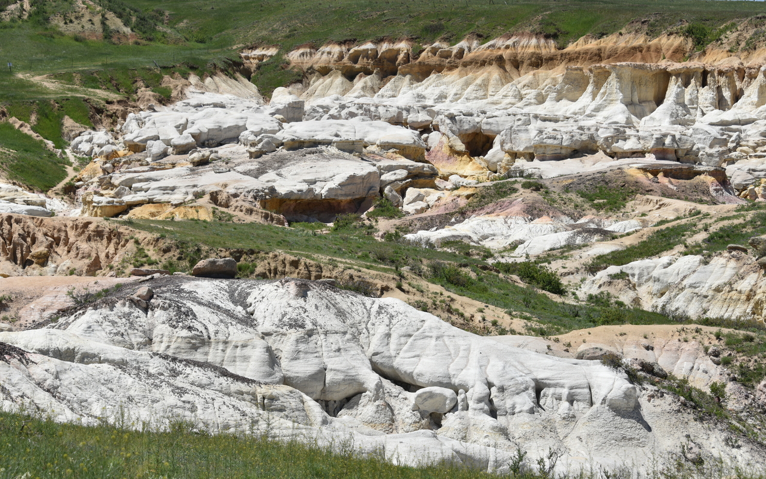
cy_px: 244
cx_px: 384
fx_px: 1816
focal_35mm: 87
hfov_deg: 23.8
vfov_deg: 15.0
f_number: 9
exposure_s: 1/320
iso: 100
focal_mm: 85
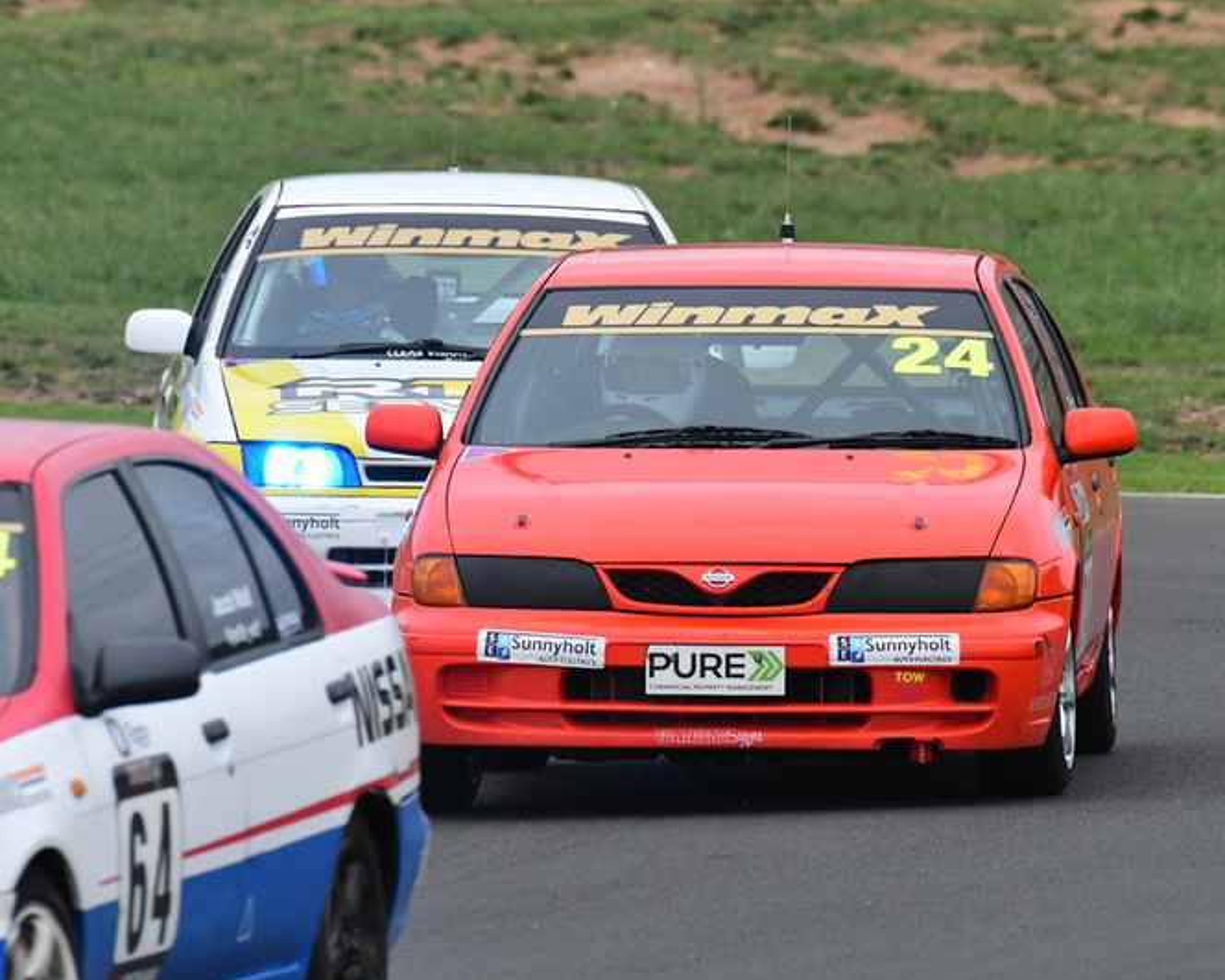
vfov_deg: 1.8
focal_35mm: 848
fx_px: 30740
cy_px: 491
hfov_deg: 2.3
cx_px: 708
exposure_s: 1/640
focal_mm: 500
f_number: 10
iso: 2500
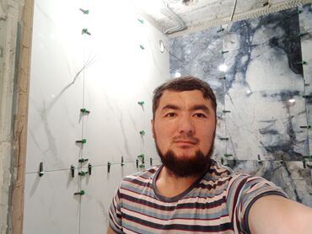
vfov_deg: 53.1
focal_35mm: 26
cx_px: 156
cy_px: 117
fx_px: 234
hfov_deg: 67.3
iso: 484
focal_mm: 2.78
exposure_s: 1/20
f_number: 2.05
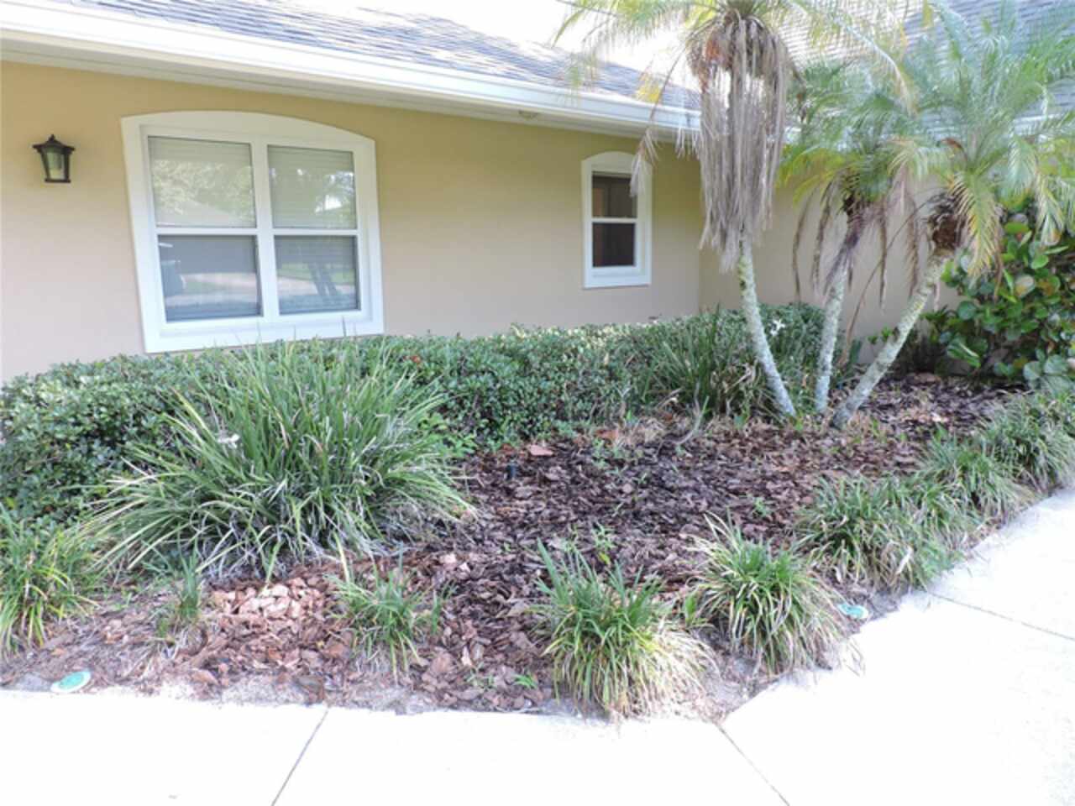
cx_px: 538
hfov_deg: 71.6
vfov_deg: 56.8
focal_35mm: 24
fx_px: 745
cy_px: 403
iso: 100
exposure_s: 1/60
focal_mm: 4.3
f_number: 3
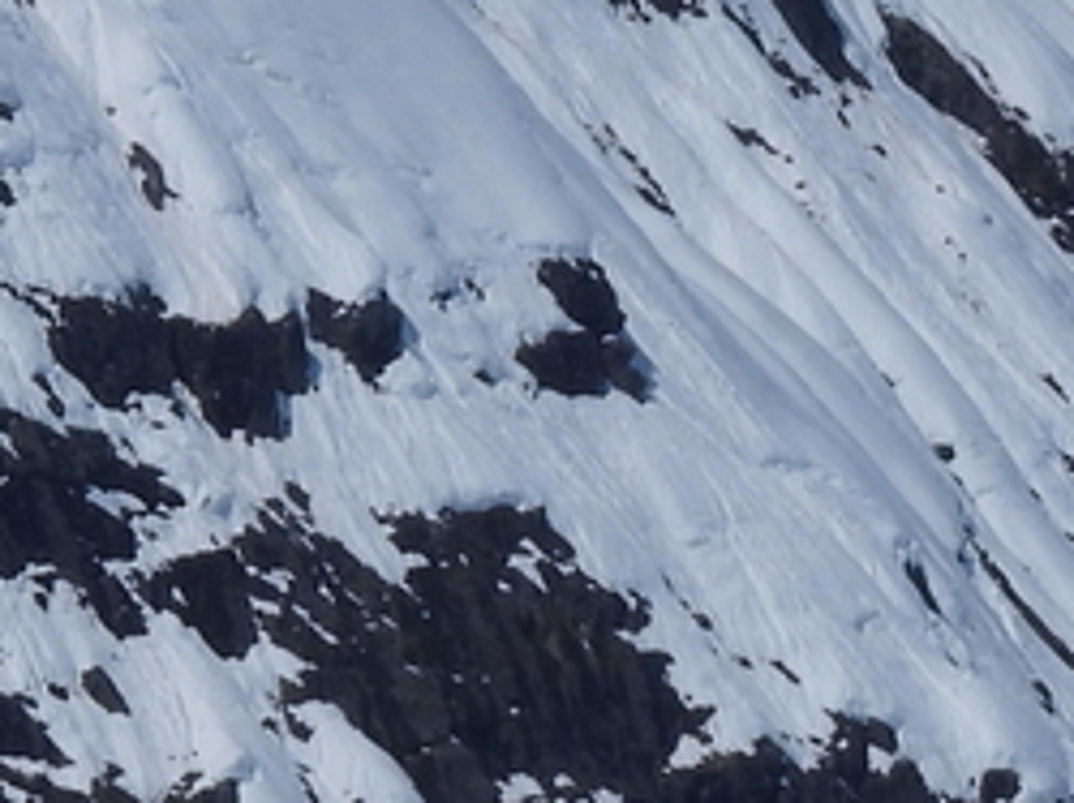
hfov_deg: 1.0
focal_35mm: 1947
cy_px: 133
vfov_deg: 0.8
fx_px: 60350
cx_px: -30
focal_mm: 67.8
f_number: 7.1
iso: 100
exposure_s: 1/2000
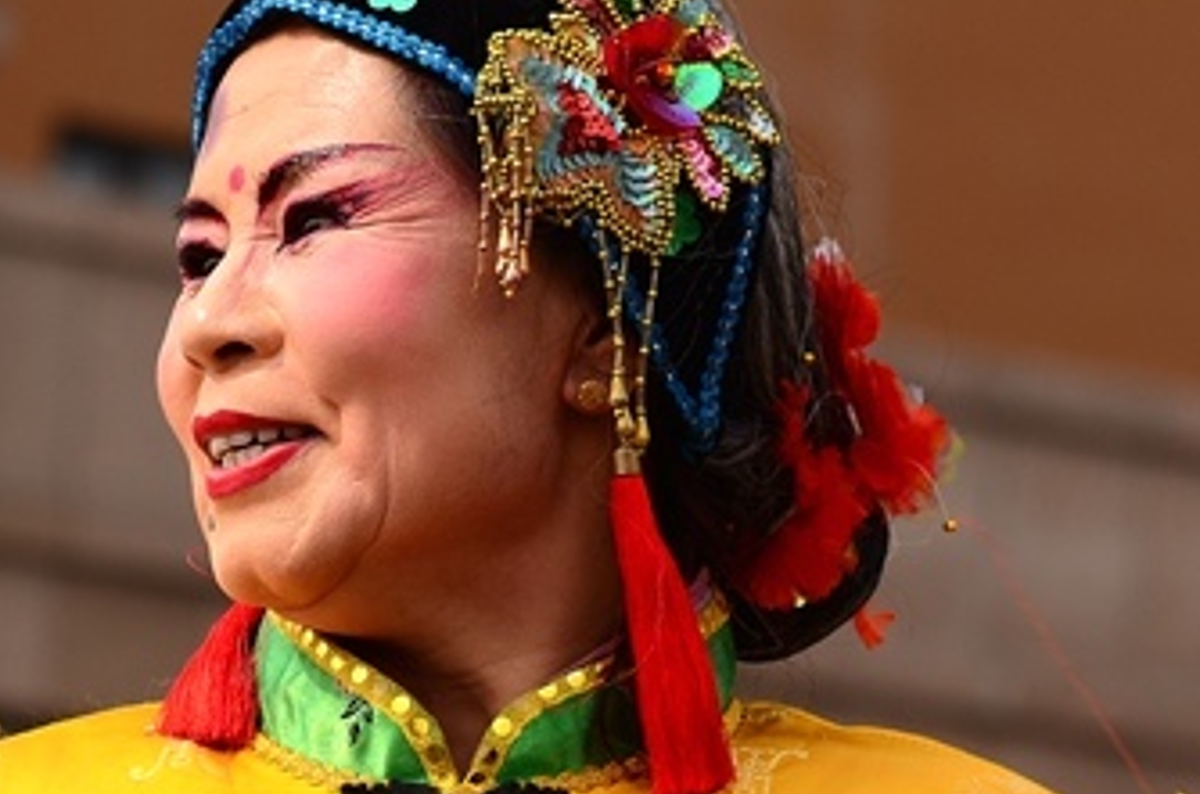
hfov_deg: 6.4
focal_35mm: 321
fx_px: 10675
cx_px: 241
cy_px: 632
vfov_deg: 4.3
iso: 100
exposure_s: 1/800
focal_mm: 70
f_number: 4
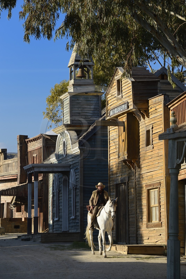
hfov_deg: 9.8
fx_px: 1086
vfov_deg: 14.7
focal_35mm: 140
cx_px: 93
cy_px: 140
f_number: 9
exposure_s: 1/320
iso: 200
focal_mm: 140
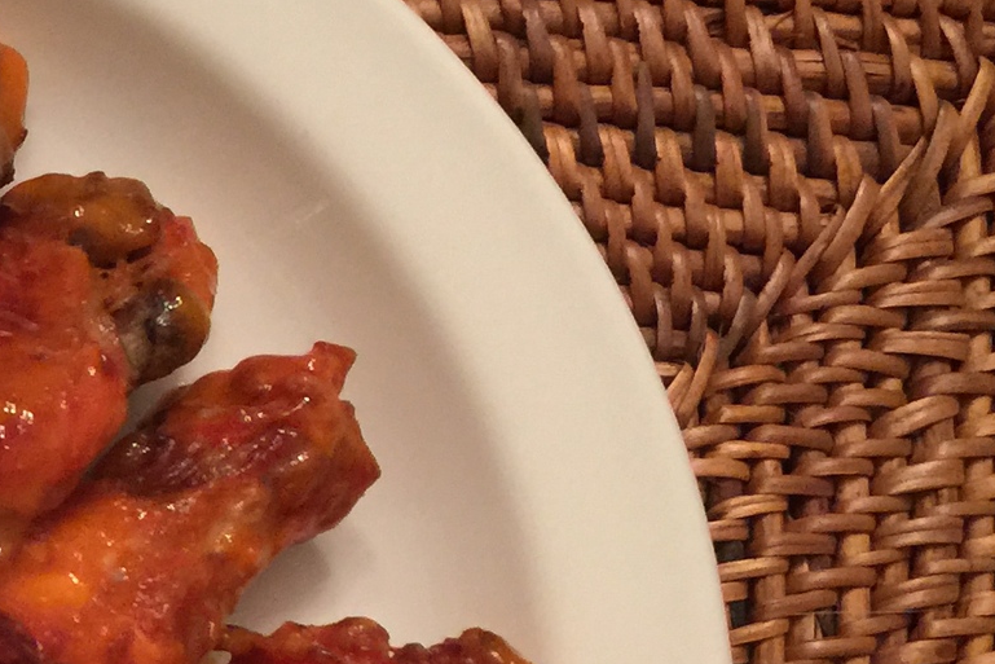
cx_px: -406
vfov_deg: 13.7
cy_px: 750
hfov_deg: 18.8
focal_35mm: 98
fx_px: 2709
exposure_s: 1/15
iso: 80
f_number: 2.2
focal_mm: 4.15
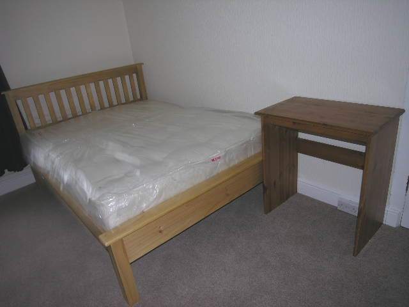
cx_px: 204
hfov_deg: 71.6
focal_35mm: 24
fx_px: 284
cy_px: 154
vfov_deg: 56.8
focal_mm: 6.1
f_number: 2.6
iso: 50
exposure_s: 1/60.1
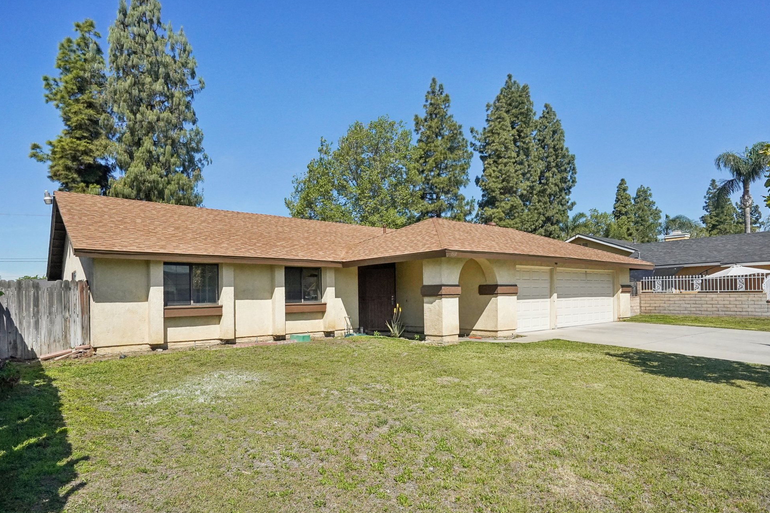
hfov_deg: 86.9
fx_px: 406
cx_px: 373
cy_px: 265
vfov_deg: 64.5
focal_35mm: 19
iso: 3200
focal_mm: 18
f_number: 16
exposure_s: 1/3000
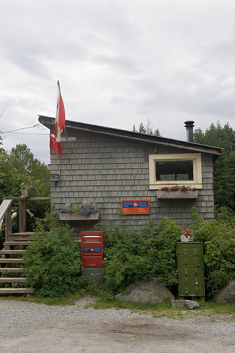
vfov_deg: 42.4
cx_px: 118
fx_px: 456
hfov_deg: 28.9
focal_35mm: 46
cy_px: 176
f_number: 5.6
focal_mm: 31
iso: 100
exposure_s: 1/250
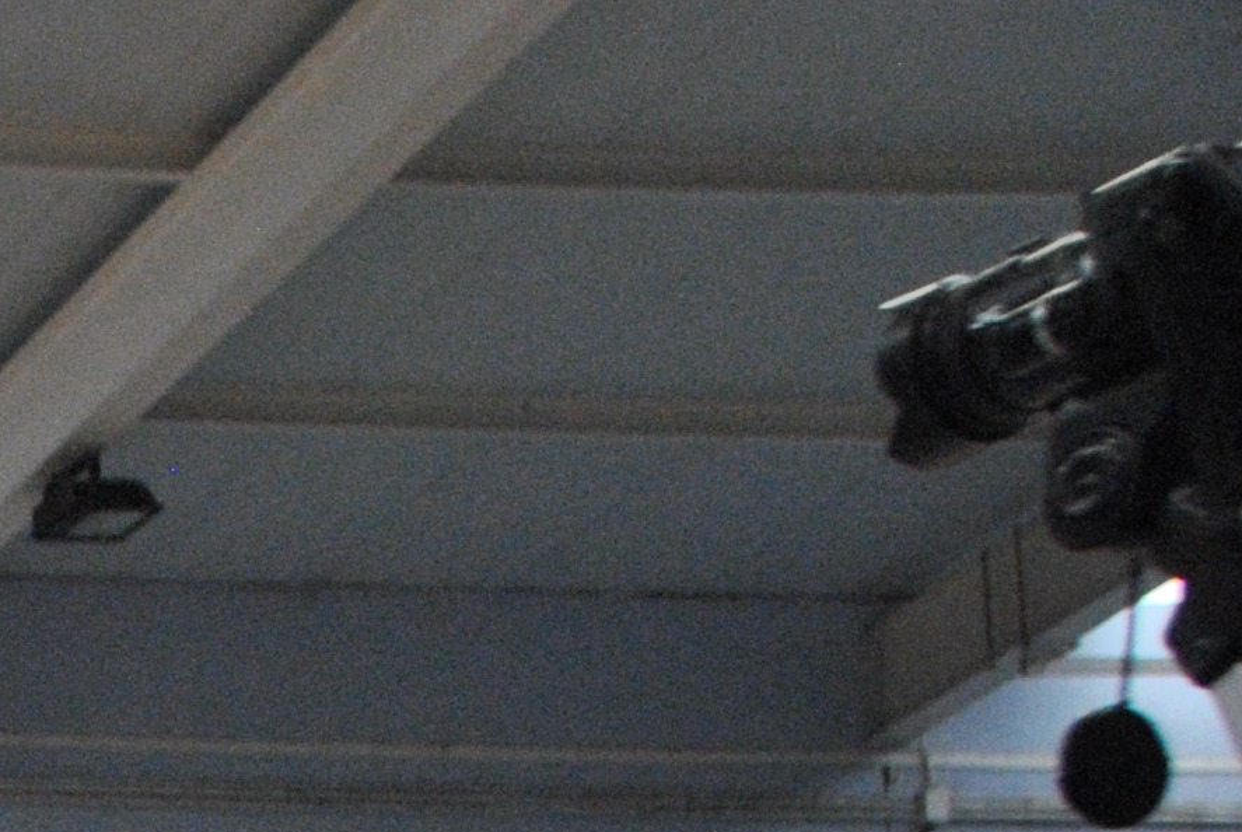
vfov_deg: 8.9
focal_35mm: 144
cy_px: 1770
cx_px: -1434
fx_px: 4975
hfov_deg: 12.2
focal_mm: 22
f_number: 5.6
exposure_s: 1/125
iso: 800
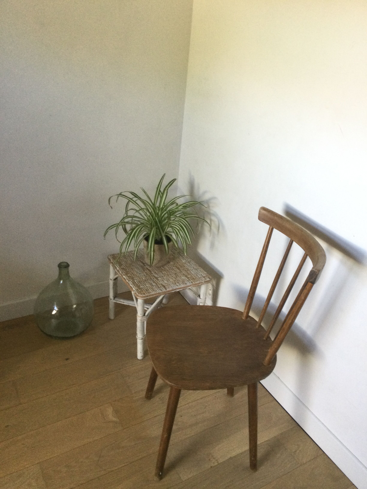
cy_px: 244
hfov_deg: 45.4
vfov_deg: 58.4
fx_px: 438
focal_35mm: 31
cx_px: 184
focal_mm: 3.3
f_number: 2.4
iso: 125
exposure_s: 1/33
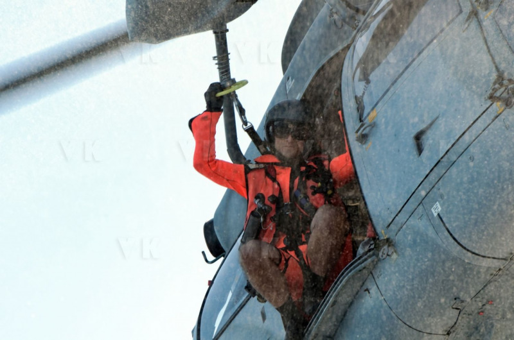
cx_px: 257
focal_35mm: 300
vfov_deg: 4.6
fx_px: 4275
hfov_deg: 6.9
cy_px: 170
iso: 320
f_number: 14
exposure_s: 1/400
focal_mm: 200
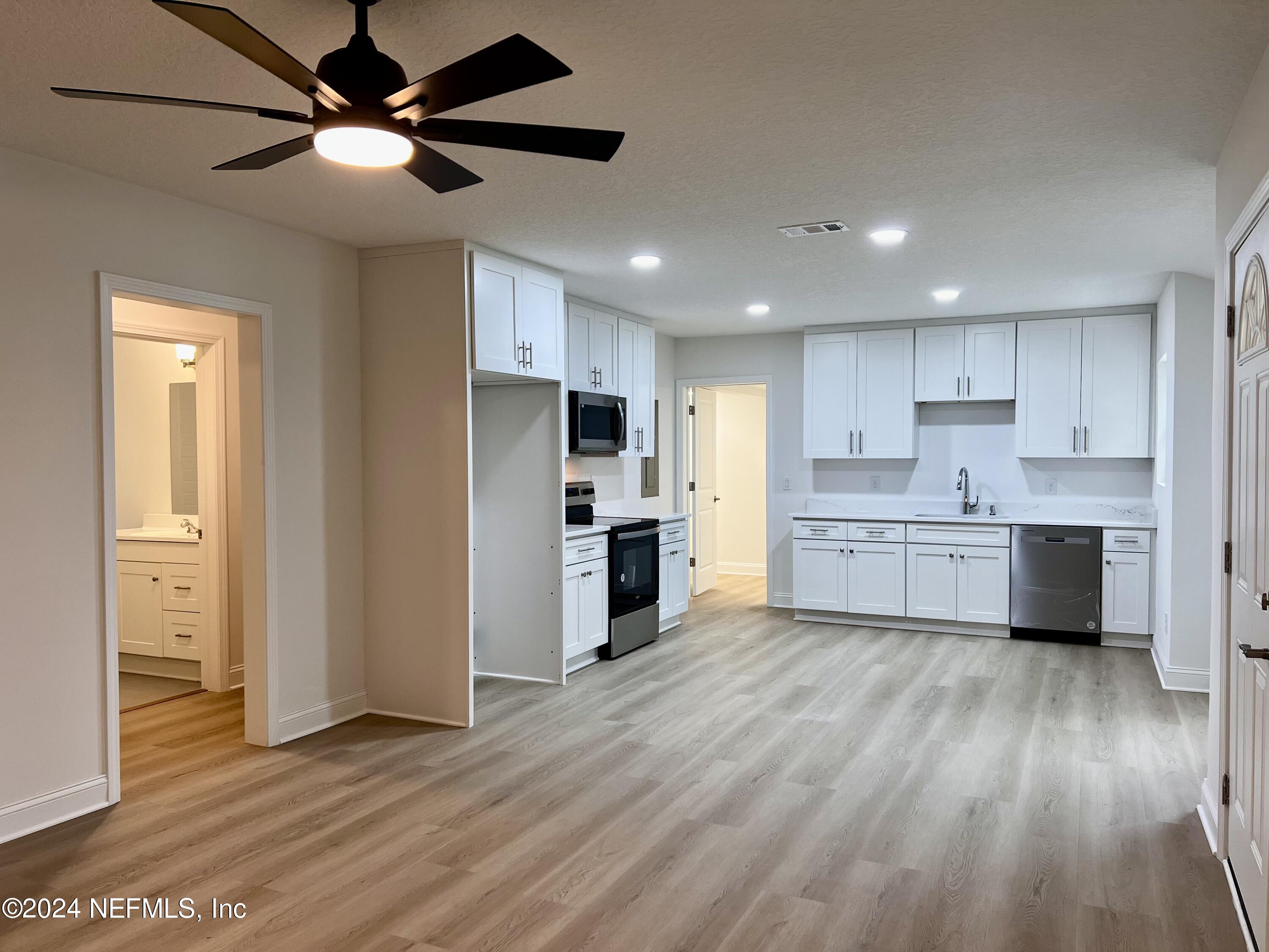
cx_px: 634
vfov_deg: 53.1
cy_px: 476
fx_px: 953
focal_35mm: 26
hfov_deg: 67.3
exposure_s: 1/120
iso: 125
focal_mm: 5.7
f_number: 1.5
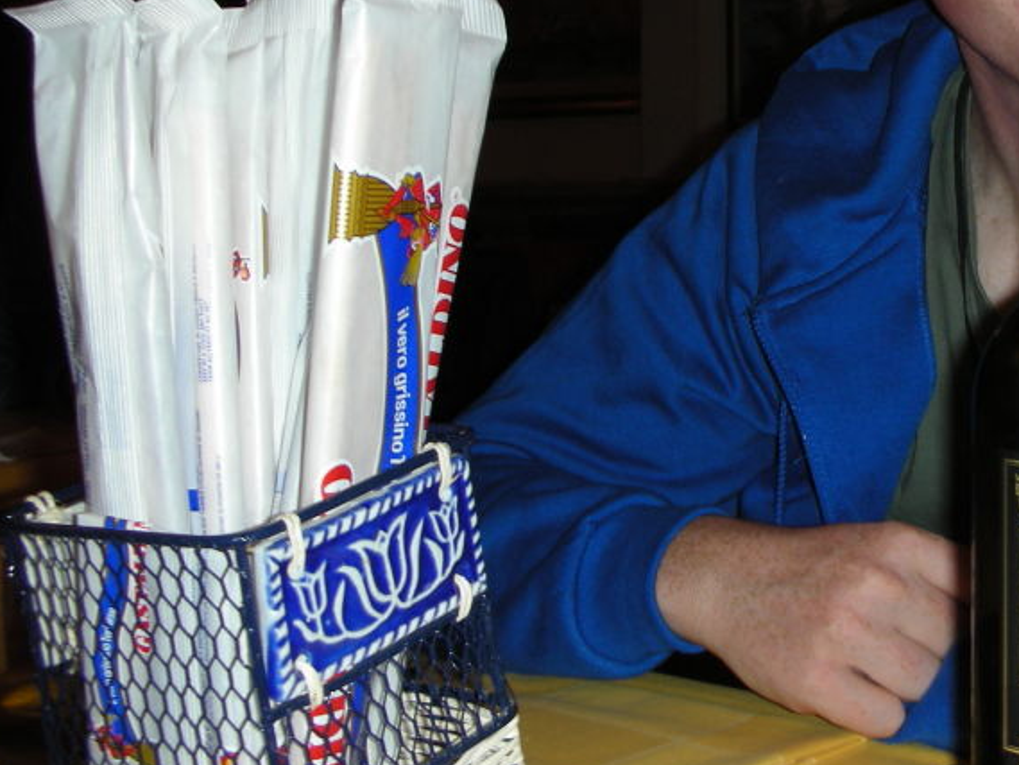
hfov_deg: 29.7
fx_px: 1855
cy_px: 186
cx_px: 872
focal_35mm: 63
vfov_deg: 23.1
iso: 50
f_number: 3
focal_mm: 5.8
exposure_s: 1/60.1
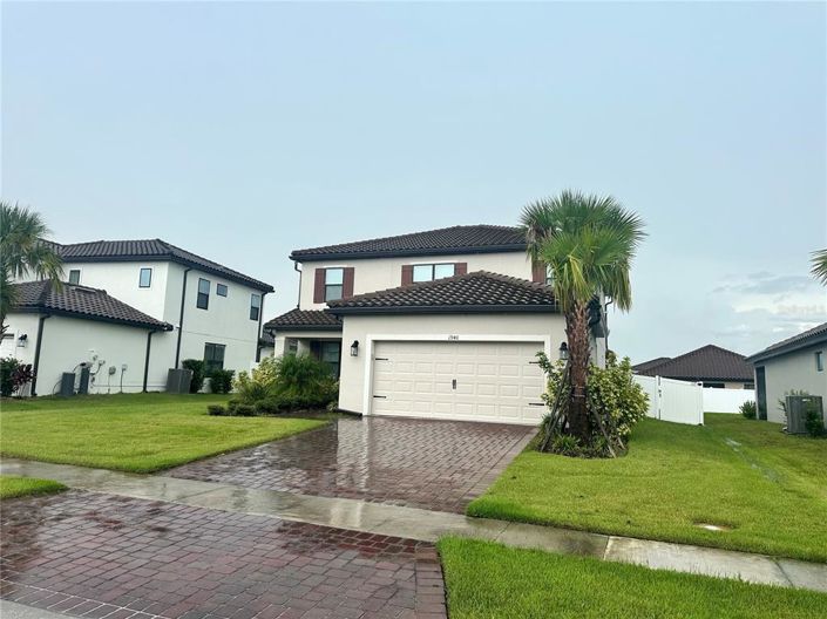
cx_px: 414
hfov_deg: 71.6
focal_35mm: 24
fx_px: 573
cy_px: 310
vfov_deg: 56.8
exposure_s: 1/989
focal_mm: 6.86
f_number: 1.78
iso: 80
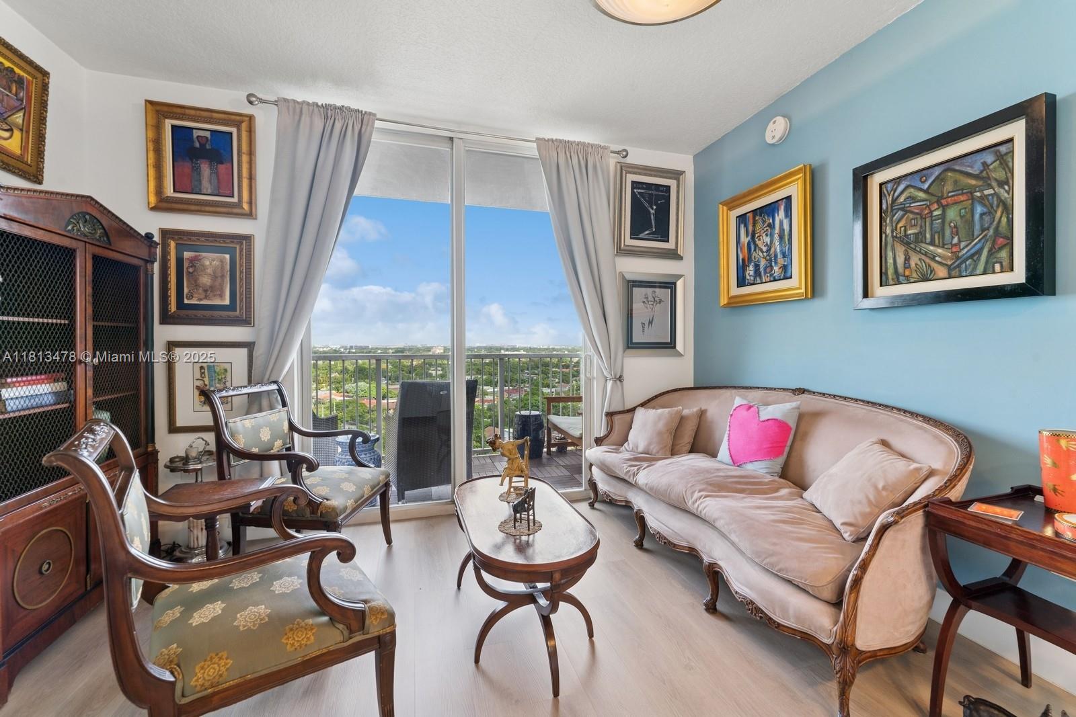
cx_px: 538
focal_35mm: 14
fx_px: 418
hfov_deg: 104.2
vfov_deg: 81.2
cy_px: 358
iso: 320
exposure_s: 1/25
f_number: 10
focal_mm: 14
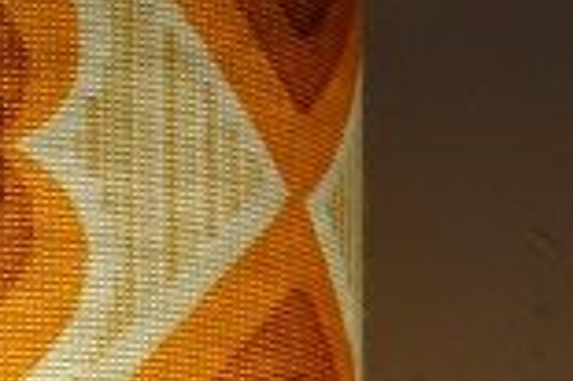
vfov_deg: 4.3
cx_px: -116
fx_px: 4960
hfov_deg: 6.6
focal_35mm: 312
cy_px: 1021
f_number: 5
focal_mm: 35
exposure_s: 1/50
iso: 400
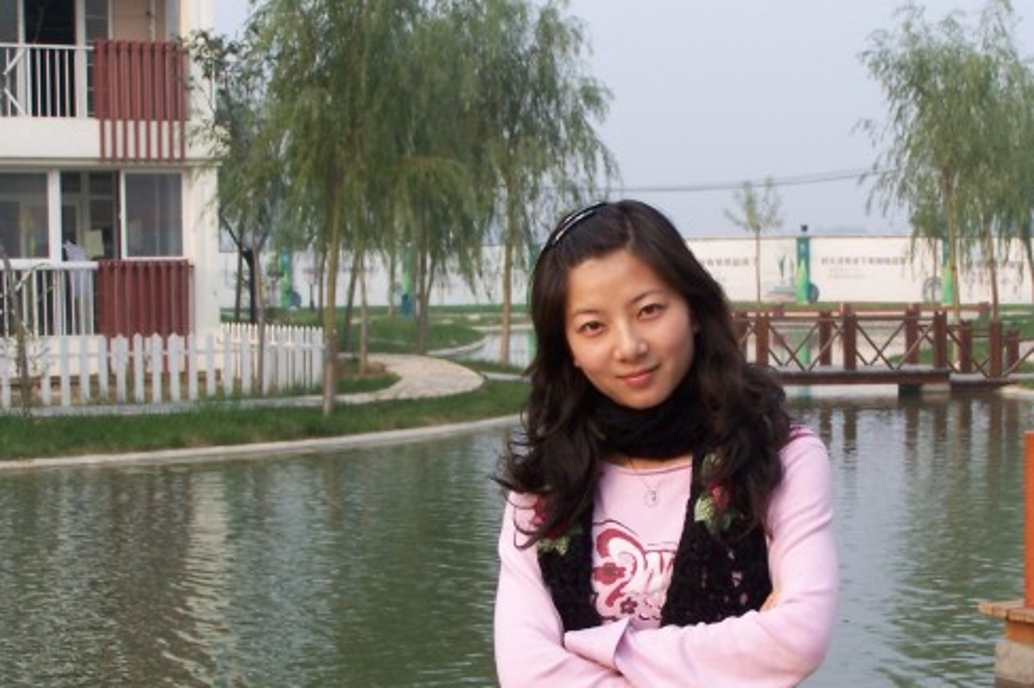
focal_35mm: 96
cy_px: 498
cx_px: 639
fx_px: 2755
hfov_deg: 21.2
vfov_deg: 14.2
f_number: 3.2
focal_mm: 11.1
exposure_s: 1/320
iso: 80
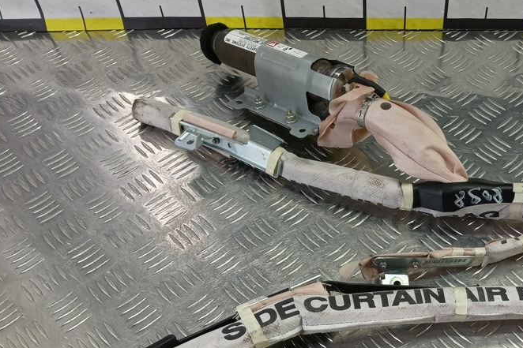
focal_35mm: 37
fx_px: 537
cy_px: 287
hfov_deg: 50.1
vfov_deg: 34.6
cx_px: 383
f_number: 1.6
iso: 92
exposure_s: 1/50
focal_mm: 4.11
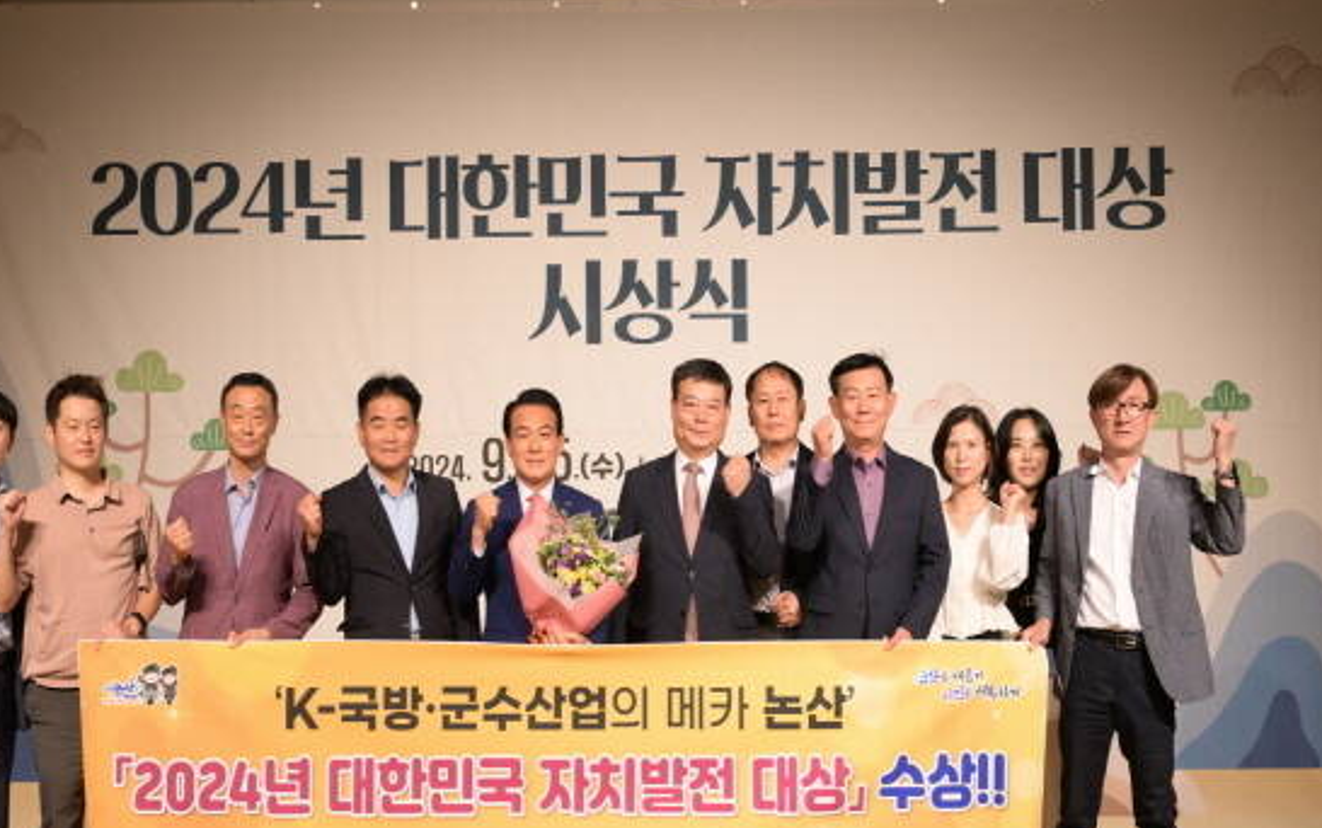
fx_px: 1767
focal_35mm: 49
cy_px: 510
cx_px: 604
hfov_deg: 41.0
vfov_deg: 26.3
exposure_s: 1/200
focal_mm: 41
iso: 1000
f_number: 4.5
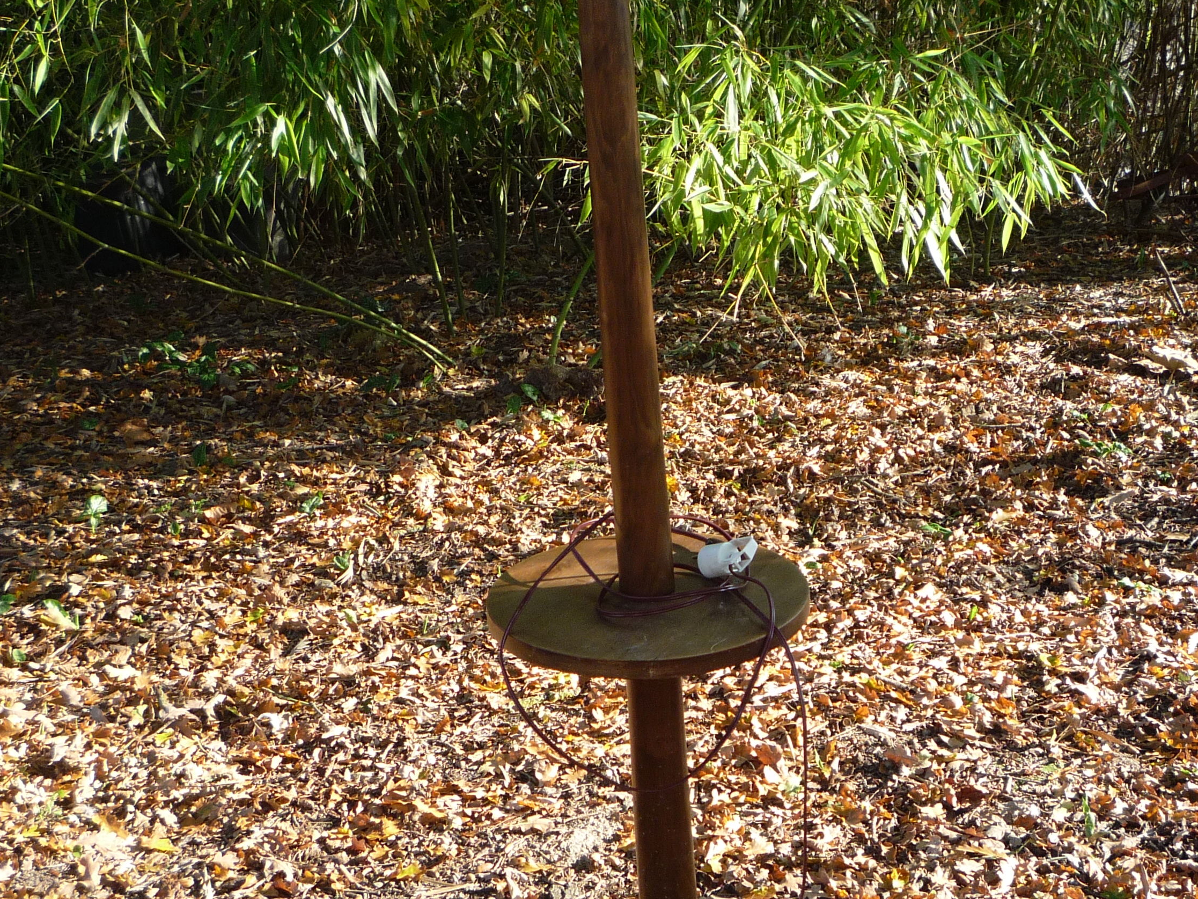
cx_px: 641
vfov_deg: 29.6
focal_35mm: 49
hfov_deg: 38.9
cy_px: 562
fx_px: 1696
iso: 100
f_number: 3.5
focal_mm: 5.2
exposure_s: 1/100
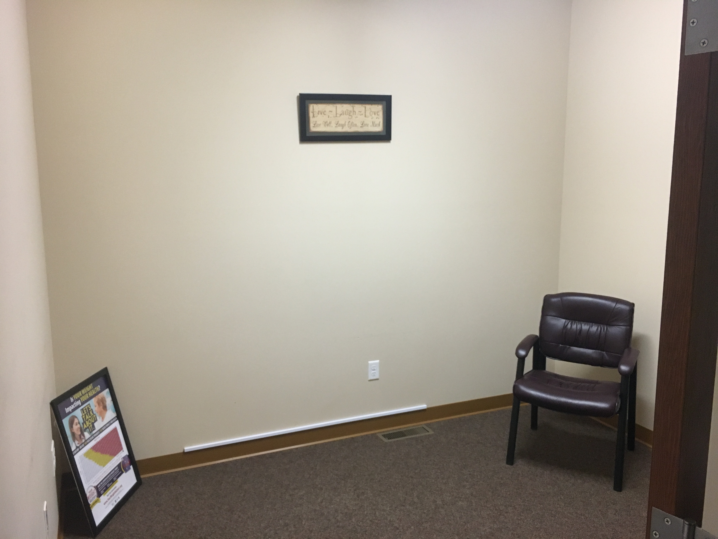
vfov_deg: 48.2
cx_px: 359
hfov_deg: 61.7
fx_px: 602
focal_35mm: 29
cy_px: 270
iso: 200
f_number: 2.2
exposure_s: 1/24
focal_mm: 4.15
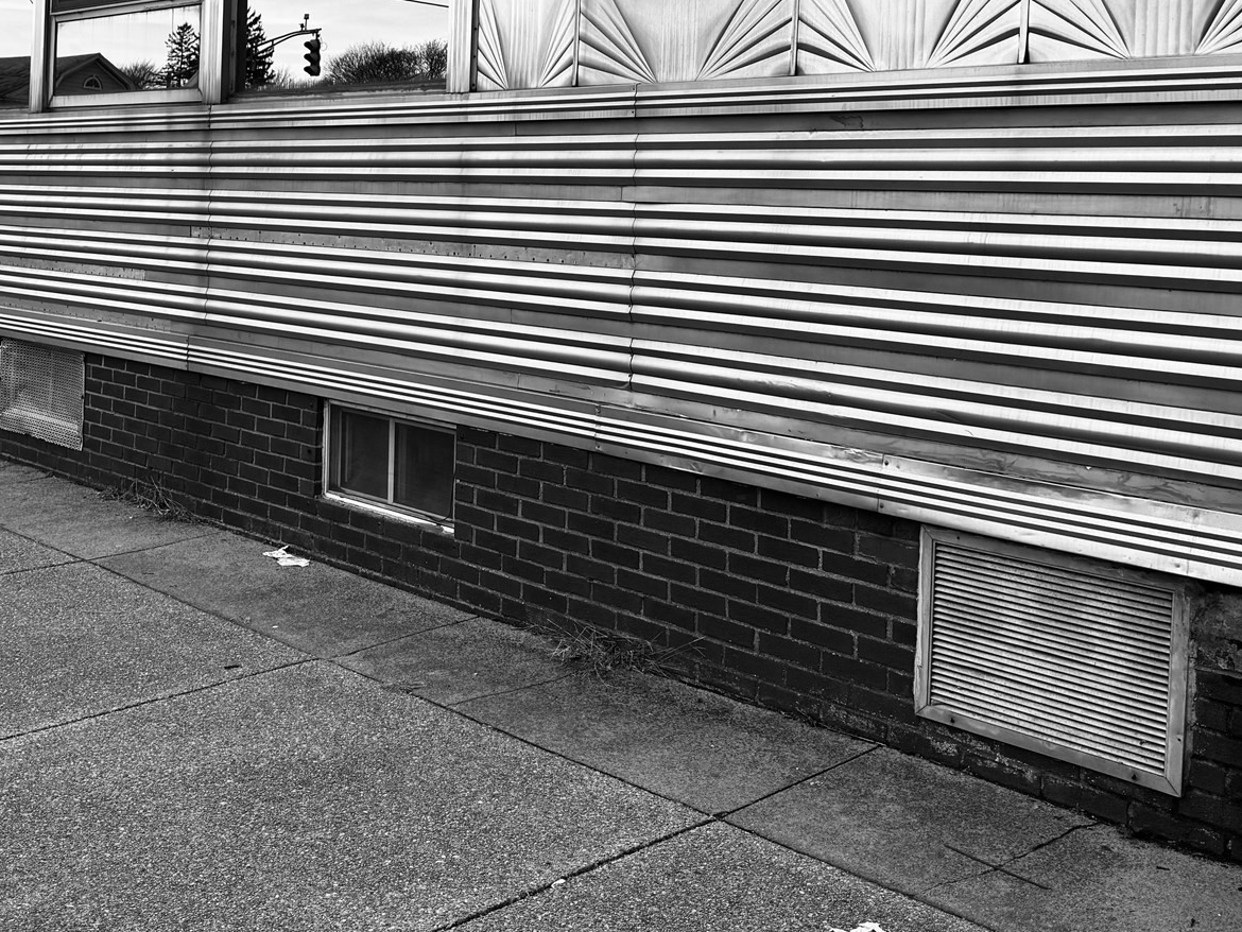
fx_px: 1507
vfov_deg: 33.3
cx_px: 434
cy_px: 176
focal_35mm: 42
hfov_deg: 44.3
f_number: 1.78
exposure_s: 1/1488
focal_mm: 6.76
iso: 80
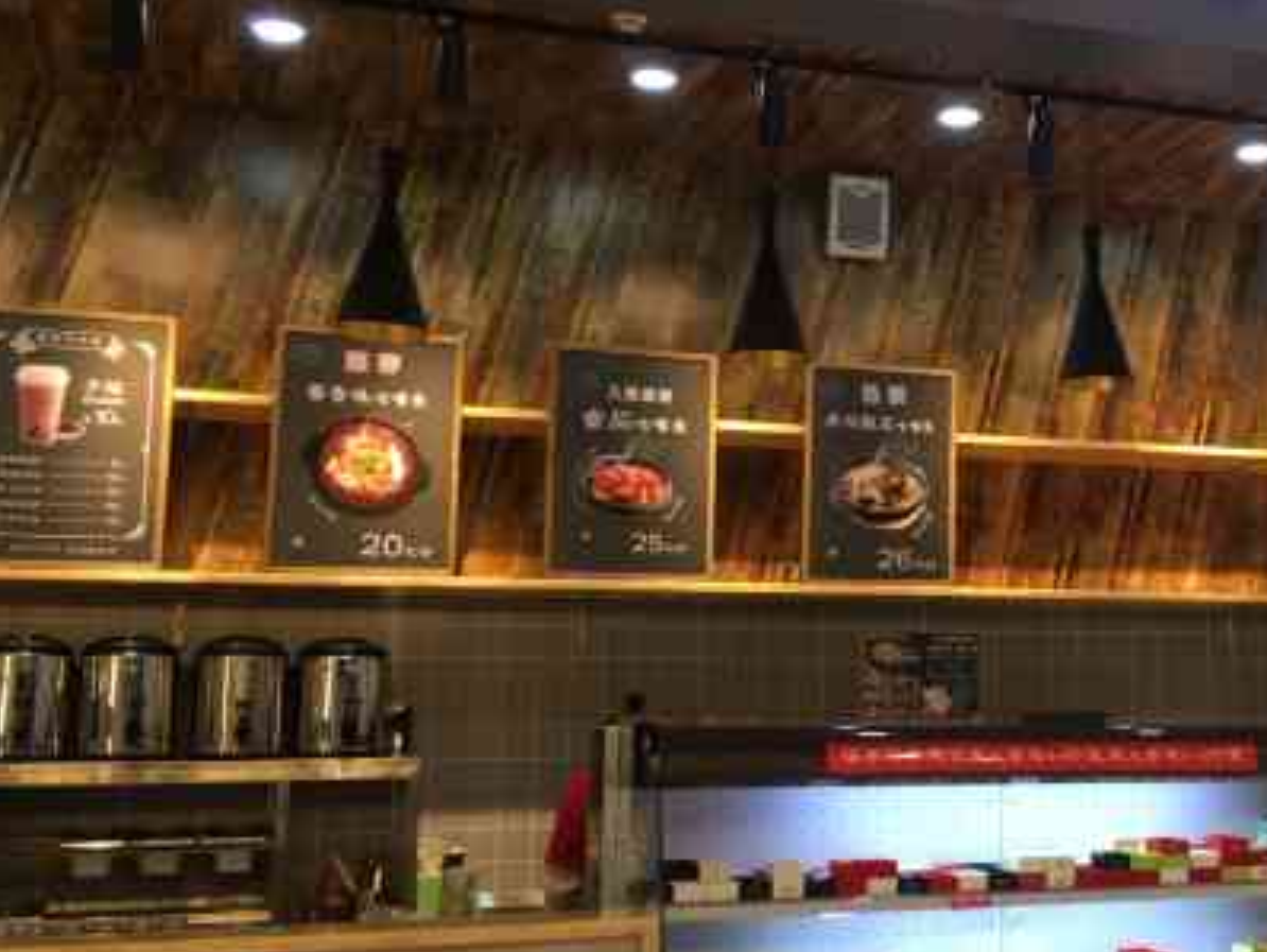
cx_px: 996
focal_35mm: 51
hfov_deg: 36.3
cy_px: 473
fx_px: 1868
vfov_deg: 28.6
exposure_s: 1/33
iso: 32
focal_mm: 4.15
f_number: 2.2
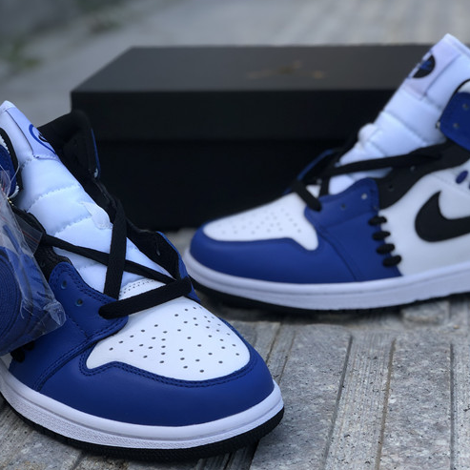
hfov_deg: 25.0
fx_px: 1060
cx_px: 255
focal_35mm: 69
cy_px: 258
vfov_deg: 25.0
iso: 16
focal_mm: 6
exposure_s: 1/130
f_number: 2.4
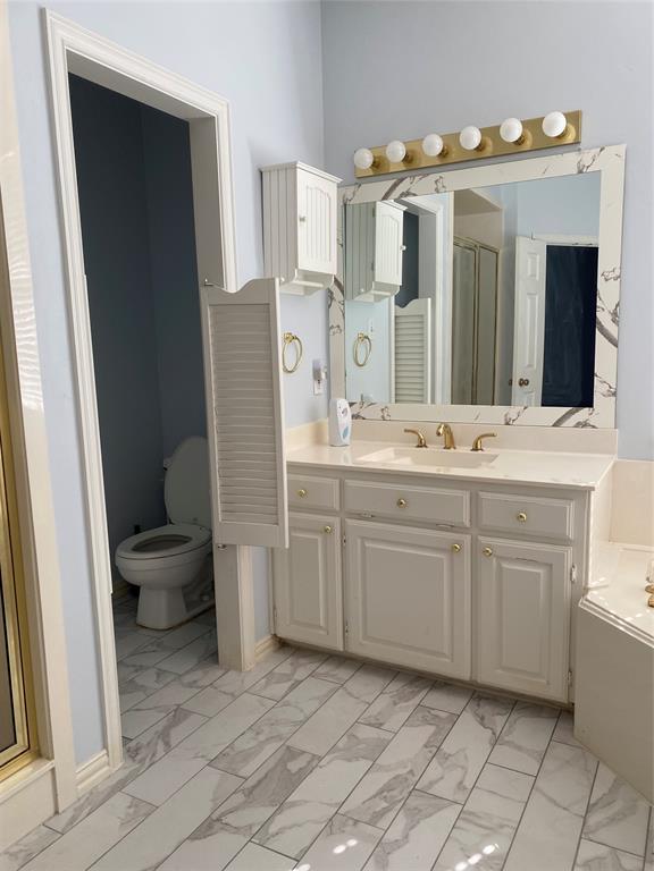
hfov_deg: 53.1
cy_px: 436
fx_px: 655
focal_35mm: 26
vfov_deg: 67.3
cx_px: 327
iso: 125
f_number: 1.8
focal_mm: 4.25
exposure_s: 1/105
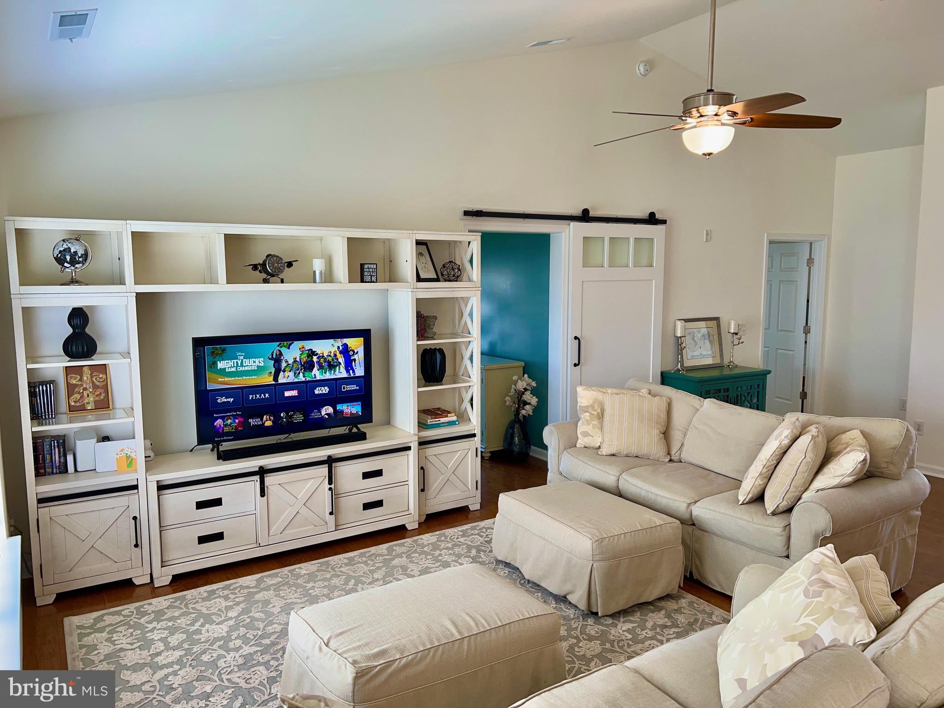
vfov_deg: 53.1
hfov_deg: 67.3
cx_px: 472
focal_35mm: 26
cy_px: 354
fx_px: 709
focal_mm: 5.7
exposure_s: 1/120
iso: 64
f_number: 1.5
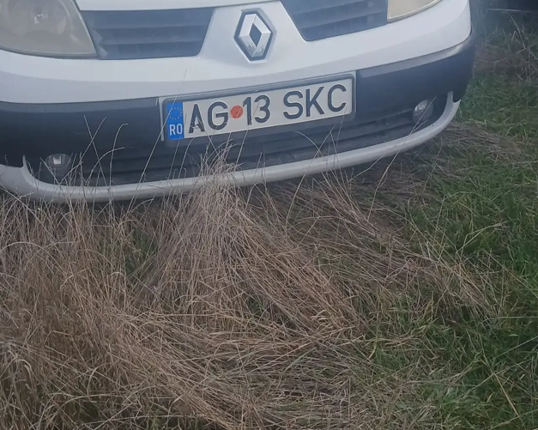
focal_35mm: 54
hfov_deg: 34.6
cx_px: 201
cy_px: 20
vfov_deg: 26.8
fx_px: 859
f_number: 1.8
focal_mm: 3.98
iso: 20
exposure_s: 1/292
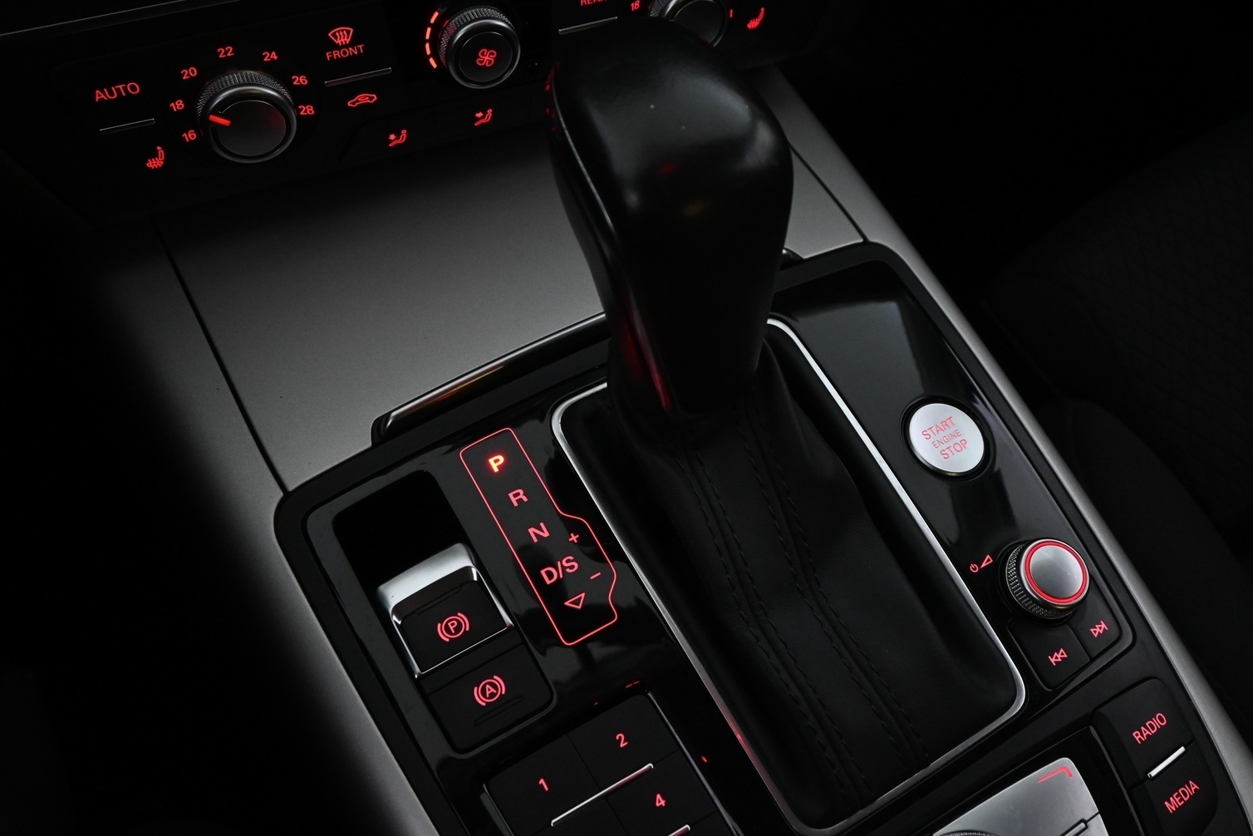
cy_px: 412
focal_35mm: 30
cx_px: 659
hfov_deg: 62.2
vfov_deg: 43.9
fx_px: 1038
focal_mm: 18.5
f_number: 5.6
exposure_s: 1/40
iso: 2000
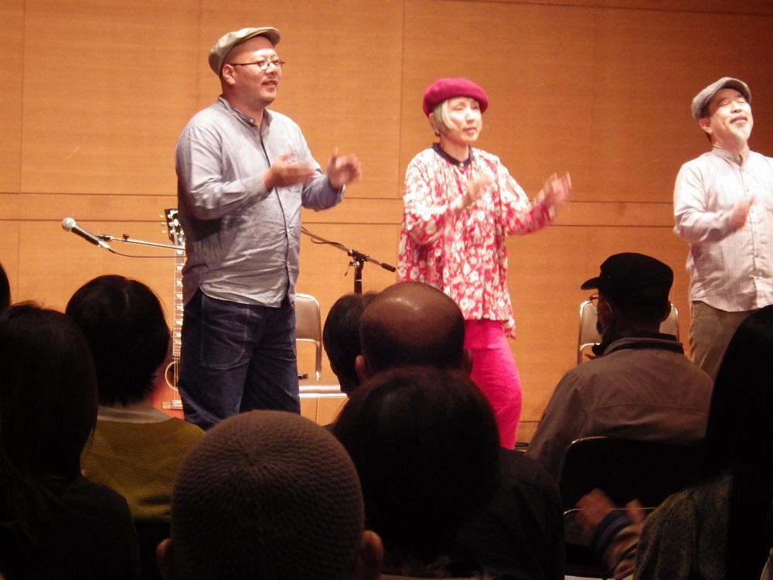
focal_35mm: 155
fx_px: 3461
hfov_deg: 12.7
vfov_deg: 9.6
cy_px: 290
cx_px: 386
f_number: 5.2
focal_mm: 27.8
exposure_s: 1/45
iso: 800
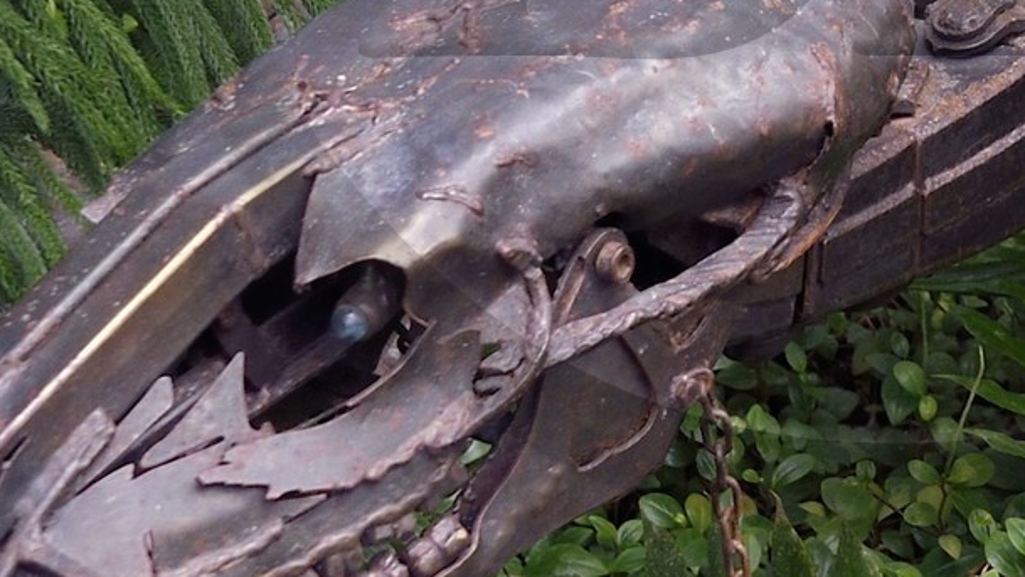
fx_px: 3589
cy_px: -252
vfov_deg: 9.0
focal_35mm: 132
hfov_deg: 16.1
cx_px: 895
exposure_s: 1/320
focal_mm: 32
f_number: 4.5
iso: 800
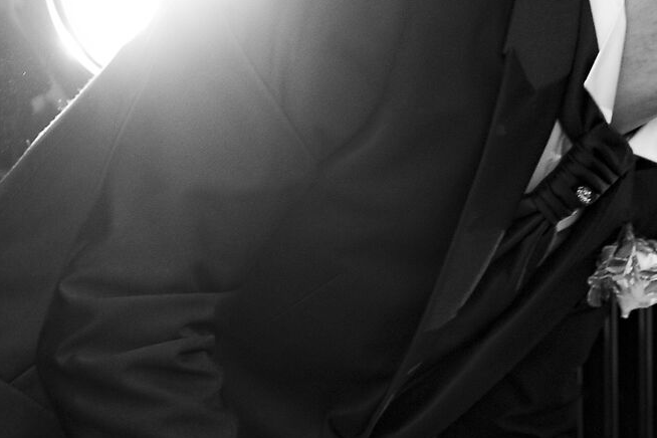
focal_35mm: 312
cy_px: 82
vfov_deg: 4.4
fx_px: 5694
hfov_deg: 6.6
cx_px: 770
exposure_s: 1/100
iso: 1250
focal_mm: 85
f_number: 3.5
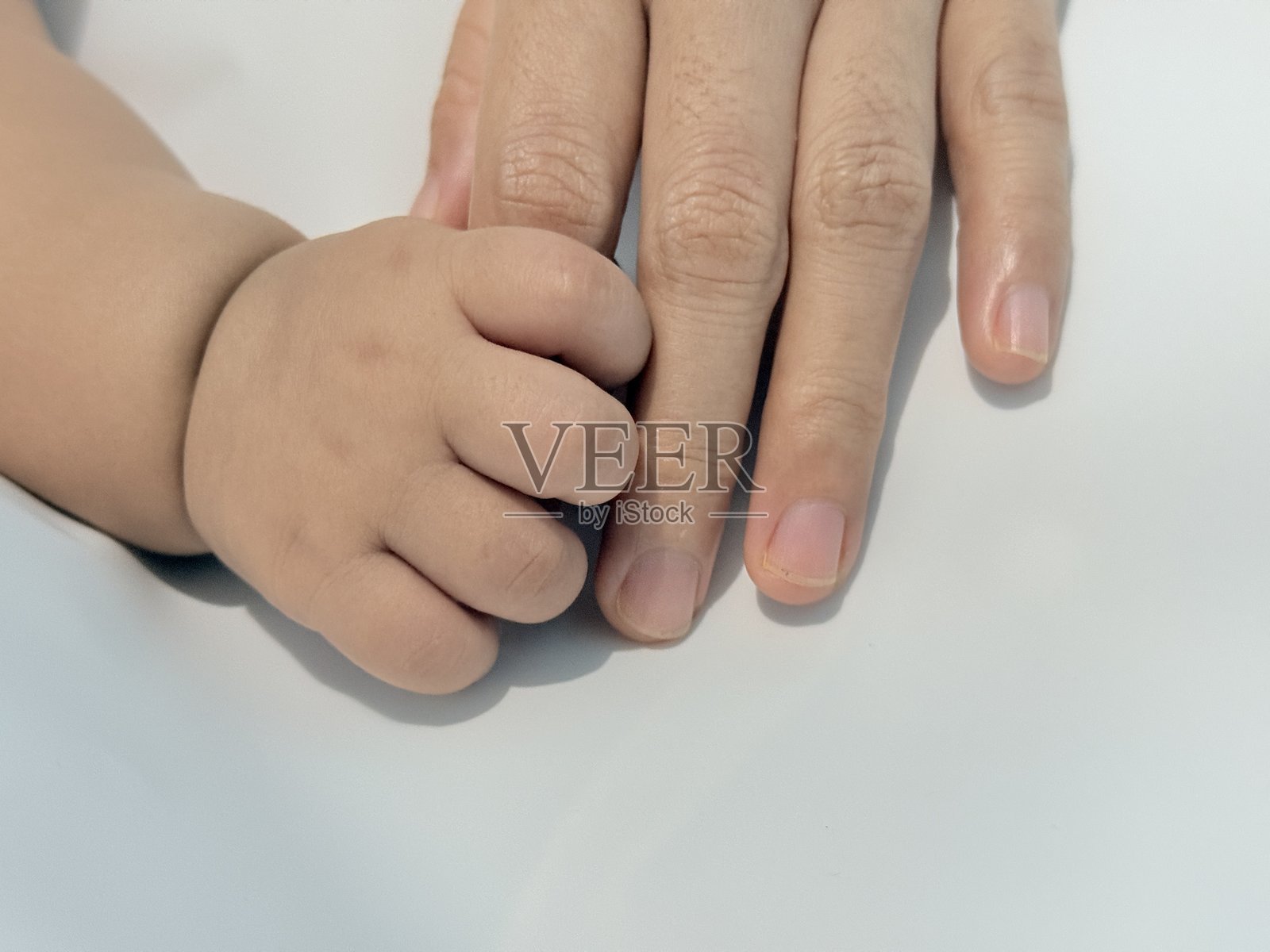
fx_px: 1761
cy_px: 476
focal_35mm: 48
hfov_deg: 39.7
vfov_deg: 30.3
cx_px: 635
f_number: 1.78
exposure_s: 1/40
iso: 400
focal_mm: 6.76
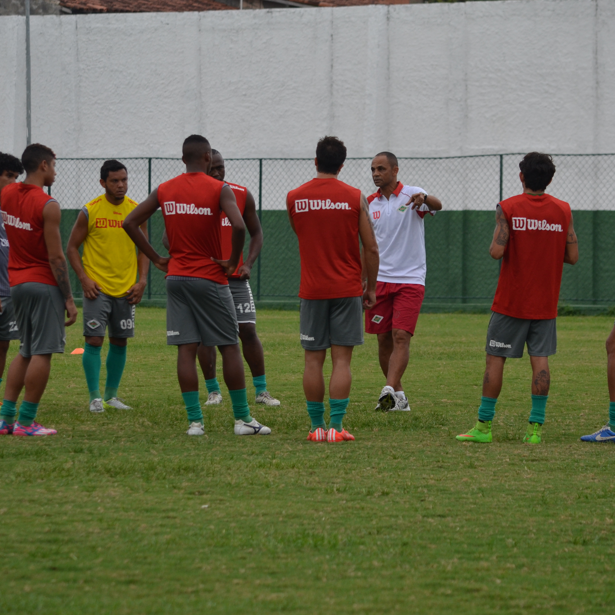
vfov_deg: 7.3
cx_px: 331
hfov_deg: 7.3
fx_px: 4804
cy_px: 289
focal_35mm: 239
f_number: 4.8
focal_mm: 116
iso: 320
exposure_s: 1/320
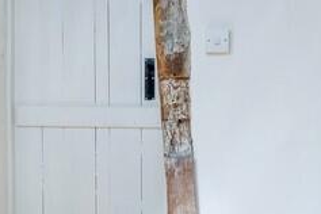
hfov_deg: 29.1
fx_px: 615
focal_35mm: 69
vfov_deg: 19.6
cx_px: 199
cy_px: 159
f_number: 7.1
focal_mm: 10.6
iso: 160
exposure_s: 1/3
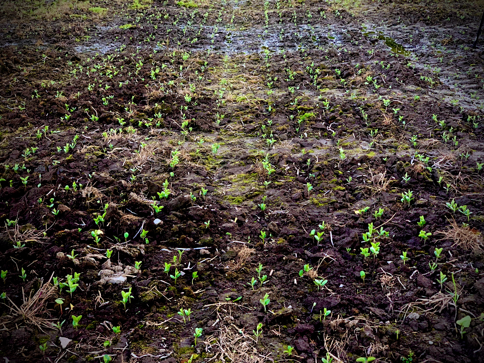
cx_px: 242
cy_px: 182
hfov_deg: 36.8
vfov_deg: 28.0
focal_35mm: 52
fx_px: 727
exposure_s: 1/122
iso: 100
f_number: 2.4
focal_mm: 6
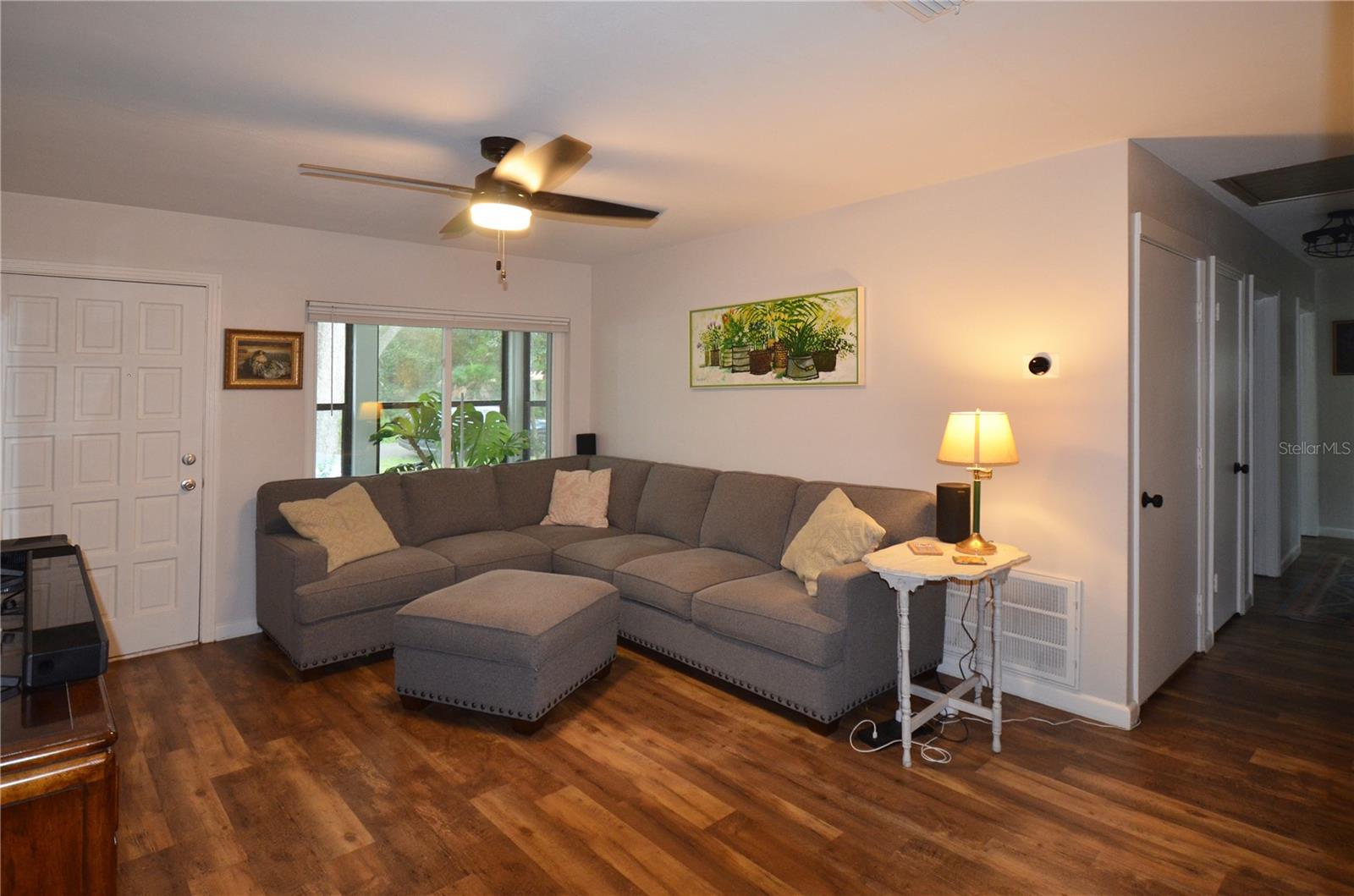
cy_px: 448
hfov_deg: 90.1
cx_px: 677
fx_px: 675
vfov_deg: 67.1
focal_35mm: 18
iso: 800
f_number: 3.8
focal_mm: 12
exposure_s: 1/60
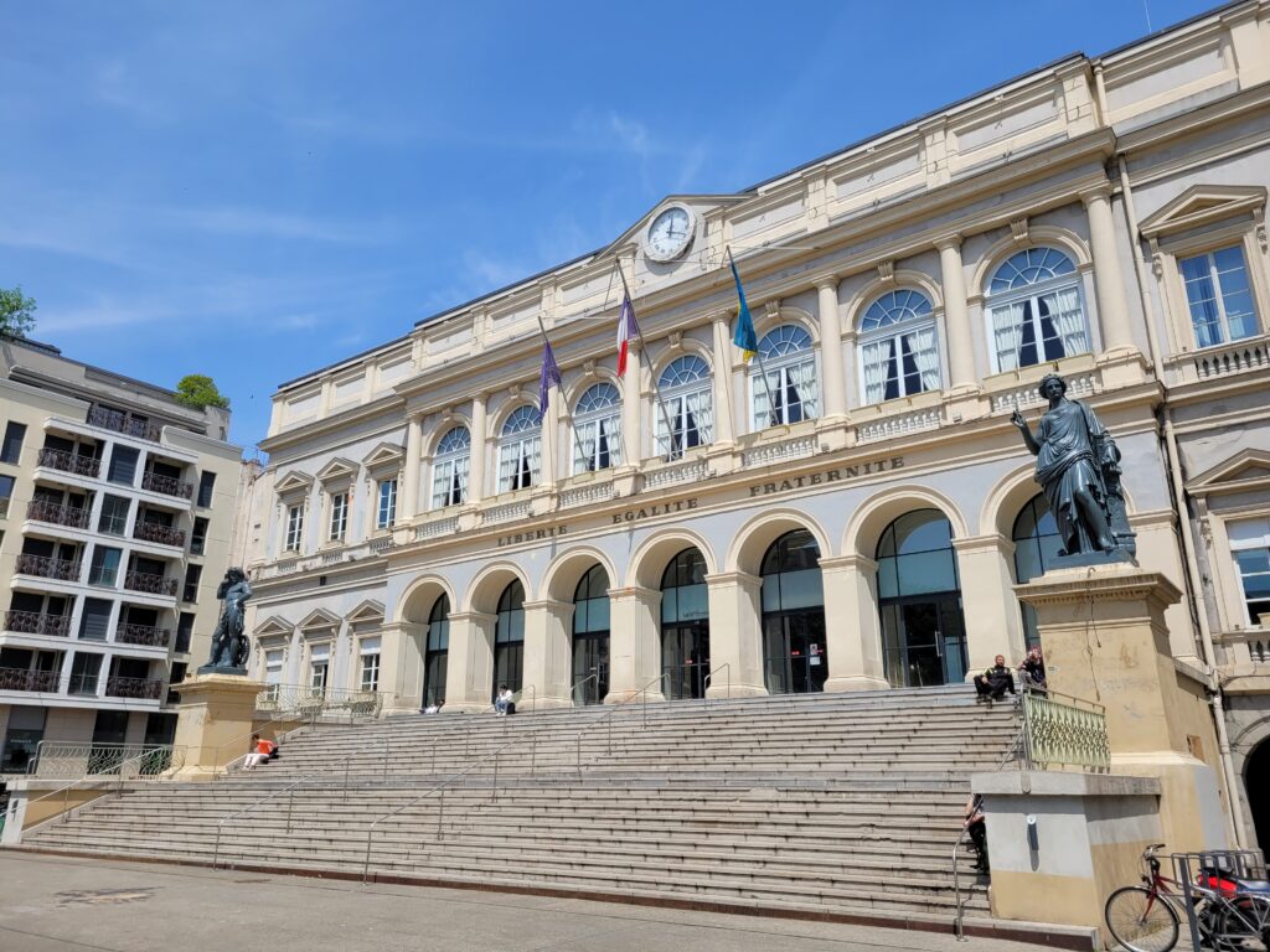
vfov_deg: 53.1
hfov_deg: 67.3
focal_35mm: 26
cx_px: 635
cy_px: 476
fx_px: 954
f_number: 1.8
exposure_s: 1/2782
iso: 40
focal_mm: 5.4
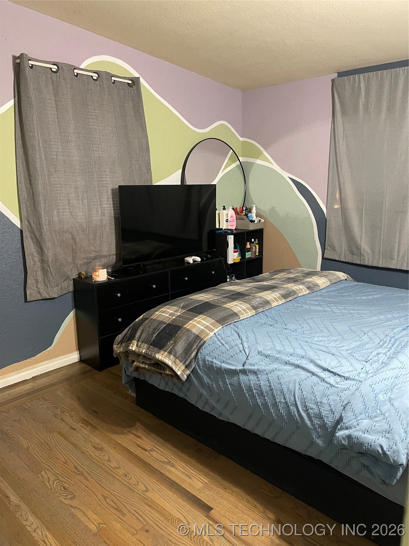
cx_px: 204
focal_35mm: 25
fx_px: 394
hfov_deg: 54.9
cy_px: 273
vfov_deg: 69.4
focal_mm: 5.1
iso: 500
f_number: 1.6
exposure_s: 1/40
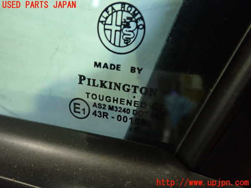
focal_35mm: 30
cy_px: 94
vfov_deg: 46.8
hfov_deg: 60.0
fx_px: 218
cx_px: 126
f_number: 2.3
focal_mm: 5.4
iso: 800
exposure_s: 1/30
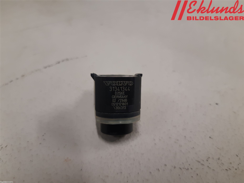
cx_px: 122
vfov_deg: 53.1
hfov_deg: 67.3
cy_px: 92
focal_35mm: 26
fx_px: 183
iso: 125
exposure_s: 1/50
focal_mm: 3.93
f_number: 1.7
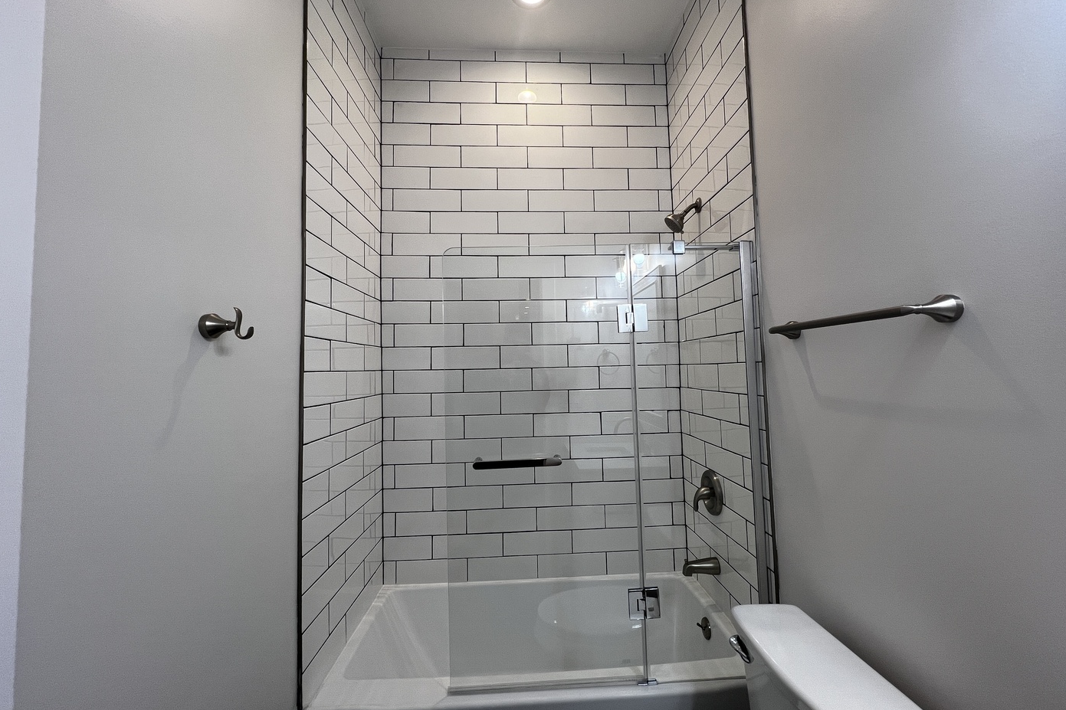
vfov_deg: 81.2
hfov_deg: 104.2
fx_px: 414
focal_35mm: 14
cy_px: 343
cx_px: 545
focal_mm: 1.57
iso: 100
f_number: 1.8
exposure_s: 1/120
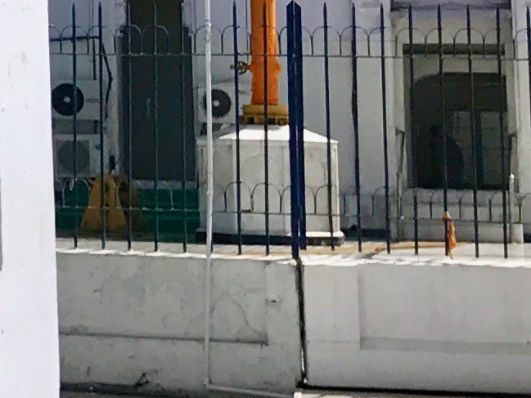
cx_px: -598
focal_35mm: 174
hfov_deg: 10.3
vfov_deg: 8.3
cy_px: -280
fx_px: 2670
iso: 20
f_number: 1.8
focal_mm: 3.99
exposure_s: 1/3546
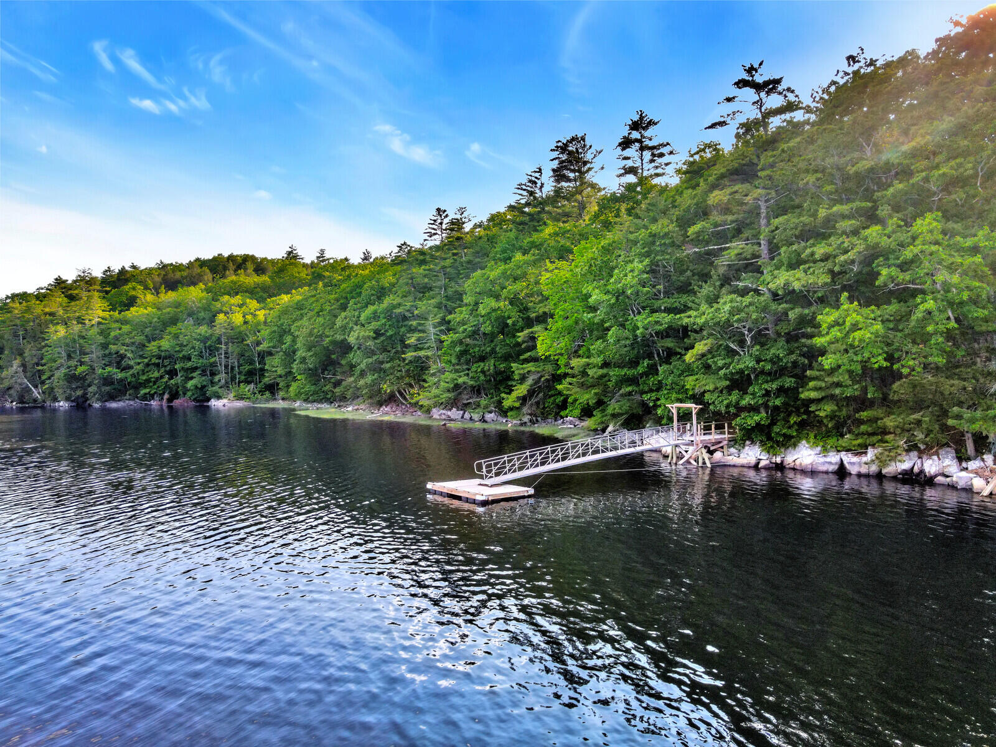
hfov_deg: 71.6
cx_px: 498
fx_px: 691
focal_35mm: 24
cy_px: 374
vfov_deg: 56.8
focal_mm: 4.5
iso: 200
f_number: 2.8
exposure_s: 1/320
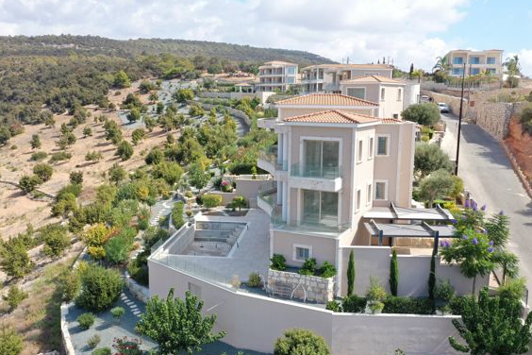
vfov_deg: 37.9
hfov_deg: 54.4
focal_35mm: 35
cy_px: 180
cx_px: 265
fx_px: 517
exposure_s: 1/320
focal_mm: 10.26
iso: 100
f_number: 5.6
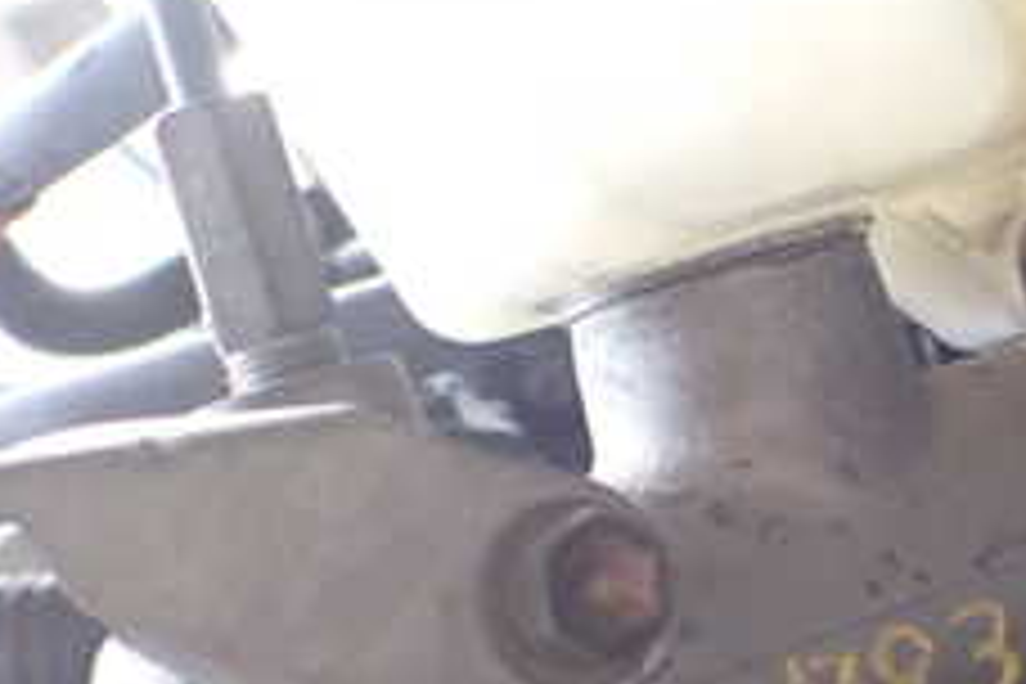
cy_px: 441
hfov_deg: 24.4
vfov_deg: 16.6
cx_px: 806
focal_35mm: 82
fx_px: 2337
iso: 800
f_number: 2.3
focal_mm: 5.4
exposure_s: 1/50
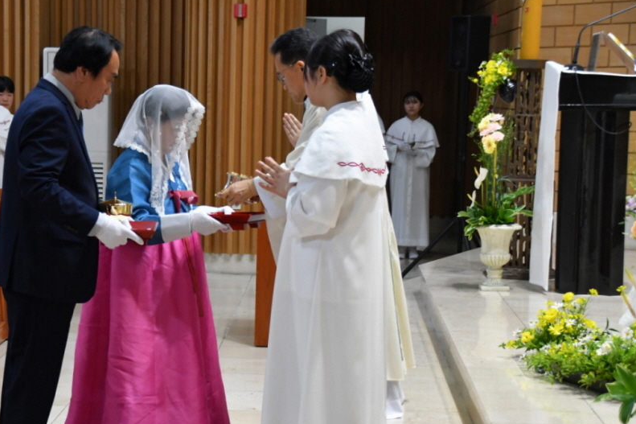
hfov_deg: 17.9
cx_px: 206
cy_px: 239
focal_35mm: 114
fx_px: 2013
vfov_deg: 12.0
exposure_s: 1/125
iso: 2200
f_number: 5
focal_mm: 55
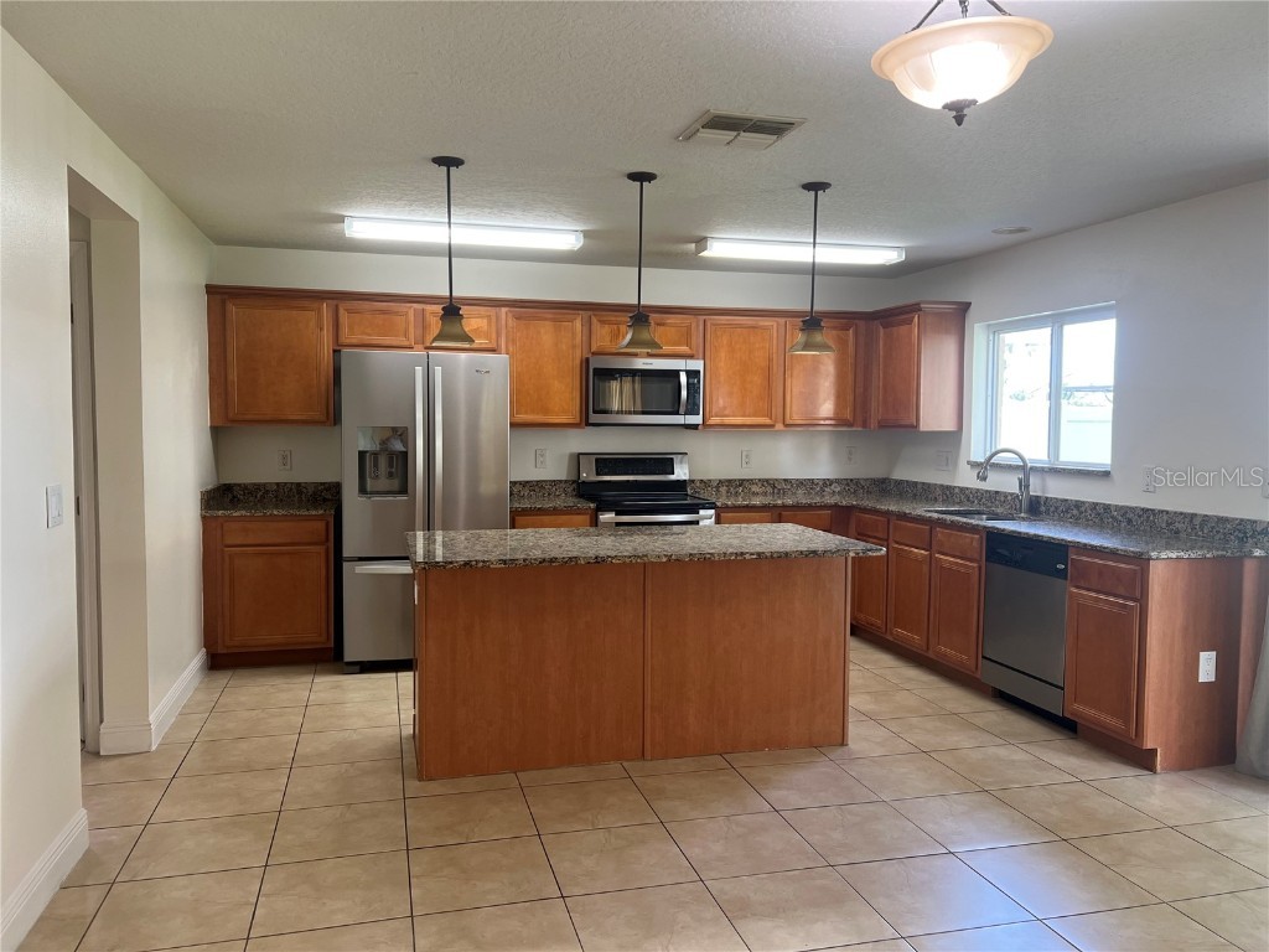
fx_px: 953
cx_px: 634
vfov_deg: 53.1
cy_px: 476
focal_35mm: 26
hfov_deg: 67.3
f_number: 1.5
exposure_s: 1/60
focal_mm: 5.7
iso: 125
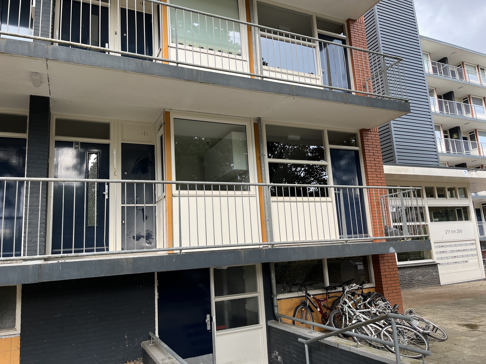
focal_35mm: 26
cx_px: 243
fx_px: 365
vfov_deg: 53.1
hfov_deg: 67.3
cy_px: 182
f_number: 1.6
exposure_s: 1/351
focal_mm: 5.1
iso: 50
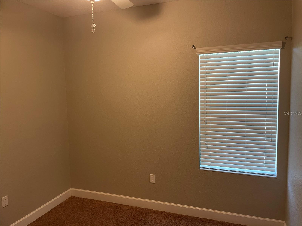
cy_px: 113
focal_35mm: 26
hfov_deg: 67.3
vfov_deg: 53.1
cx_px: 151
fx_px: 227
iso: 125
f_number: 1.6
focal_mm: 4.2
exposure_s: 1/60
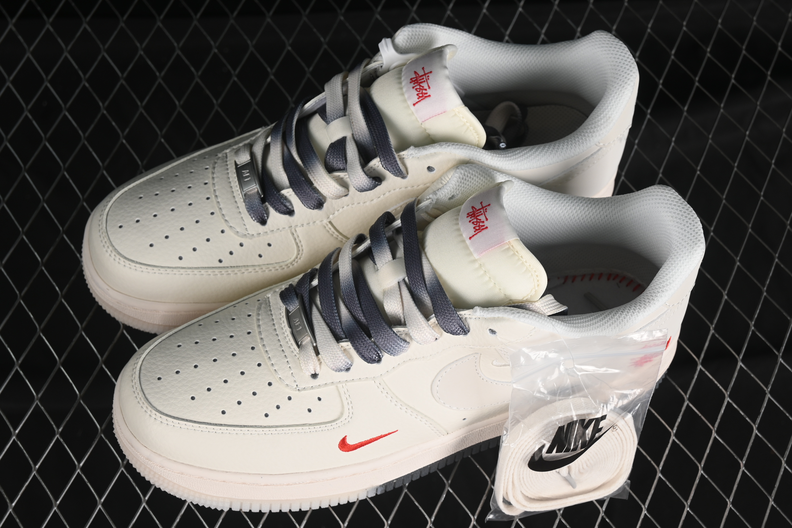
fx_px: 1650
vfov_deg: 18.2
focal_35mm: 75
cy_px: 264
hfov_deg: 27.0
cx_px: 396
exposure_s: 1/60
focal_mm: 50
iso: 160
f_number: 8
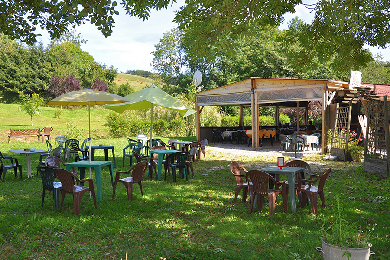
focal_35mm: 36
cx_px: 195
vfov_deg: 36.9
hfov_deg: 53.1
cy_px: 130
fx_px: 390
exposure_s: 1/200
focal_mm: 24
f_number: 8
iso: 200
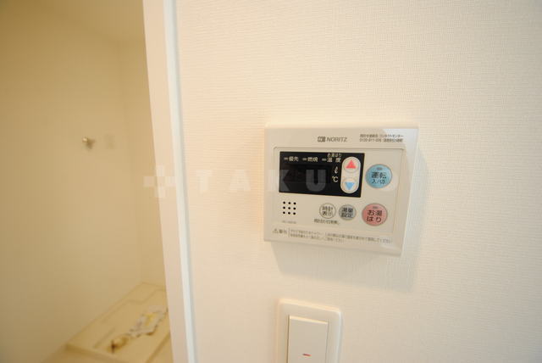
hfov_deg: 112.6
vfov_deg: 90.1
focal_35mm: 12
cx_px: 271
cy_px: 182
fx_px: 181
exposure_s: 1/5
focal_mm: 8
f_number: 4.5
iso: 100
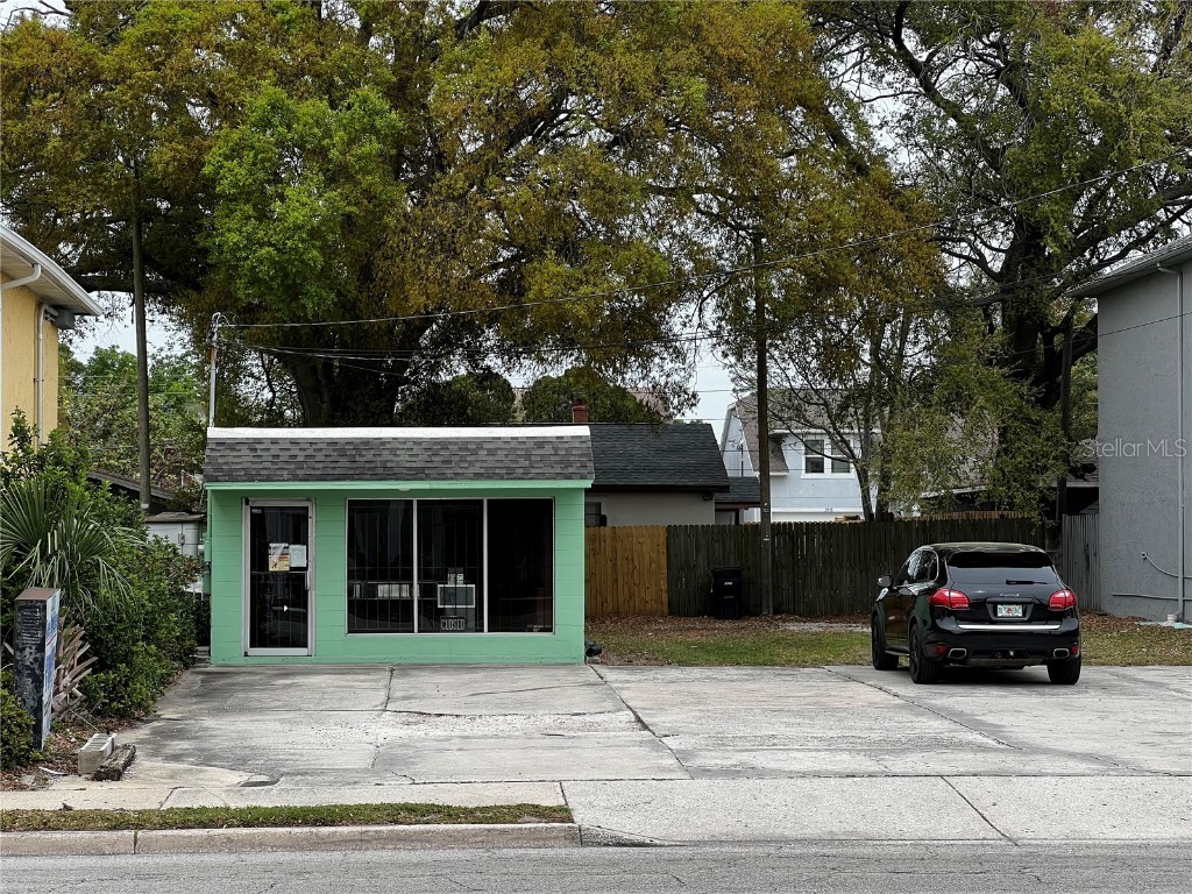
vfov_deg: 19.1
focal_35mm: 77
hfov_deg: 25.3
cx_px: 596
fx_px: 2651
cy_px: 447
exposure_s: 1/336
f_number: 2.8
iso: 32
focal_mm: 9
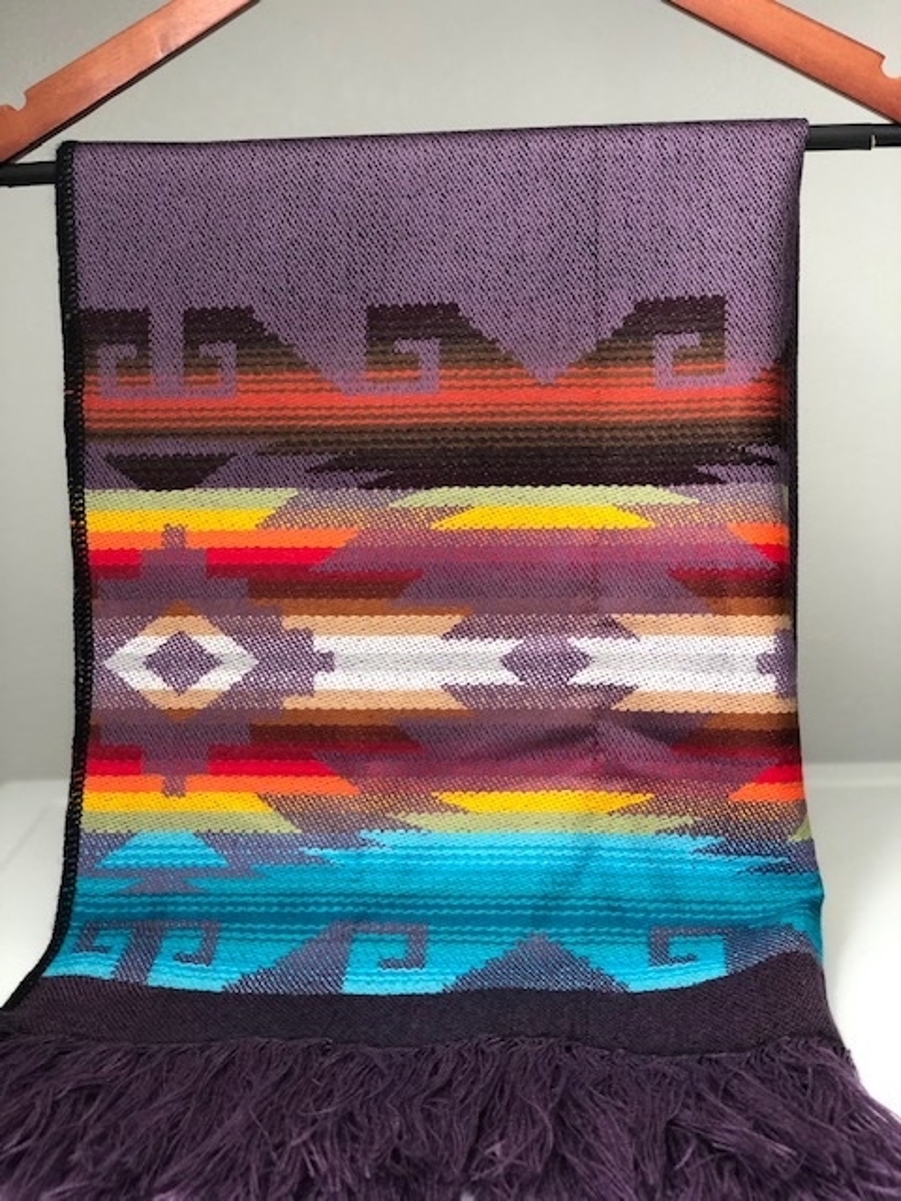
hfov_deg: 28.0
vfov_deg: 36.8
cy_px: 600
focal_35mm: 52
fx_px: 1805
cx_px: 450
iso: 125
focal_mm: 6
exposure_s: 1/60
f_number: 2.4
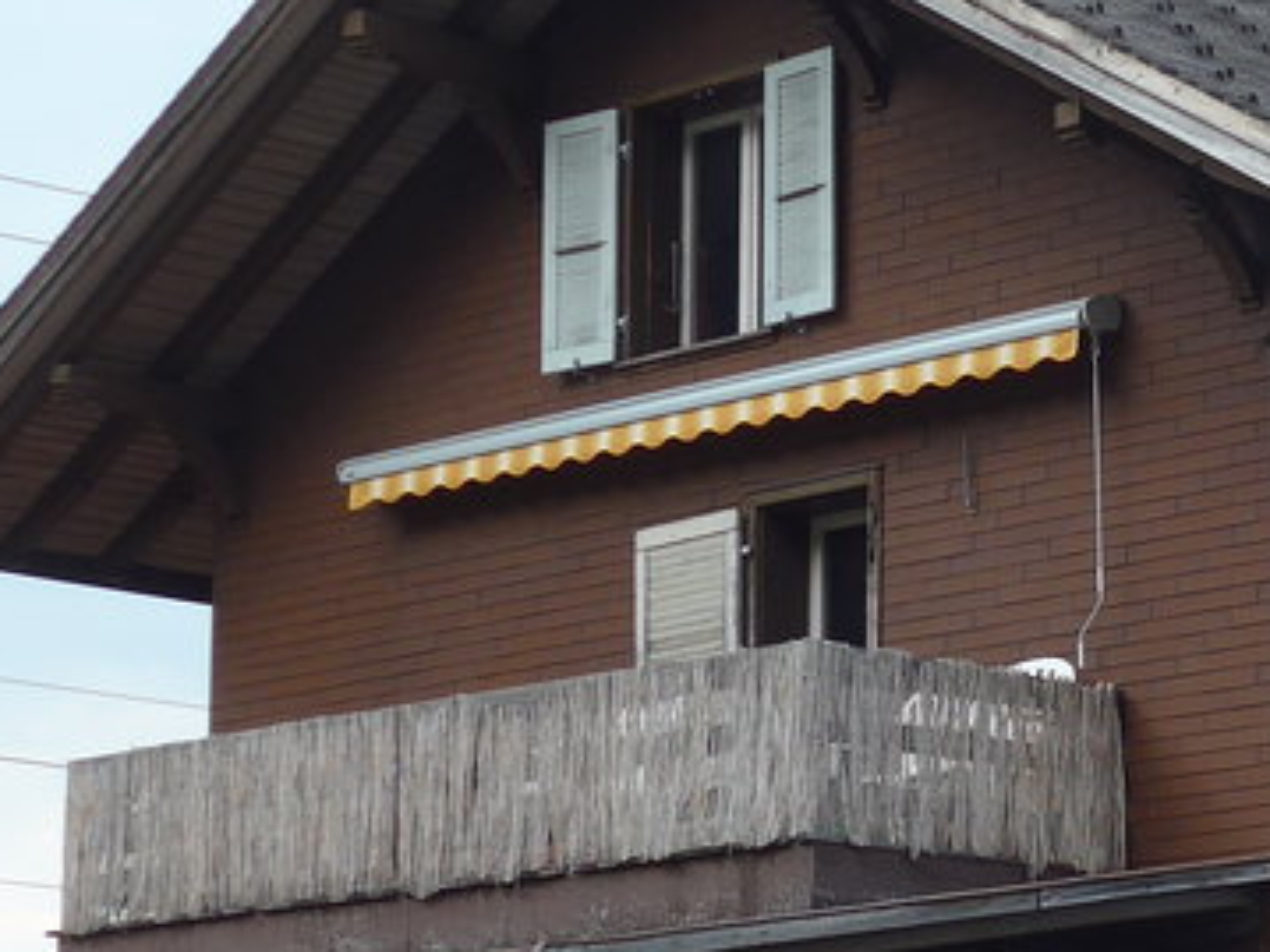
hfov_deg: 14.2
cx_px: 1316
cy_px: 683
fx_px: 5025
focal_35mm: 137
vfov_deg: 10.8
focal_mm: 8.4
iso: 80
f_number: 2.8
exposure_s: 1/250
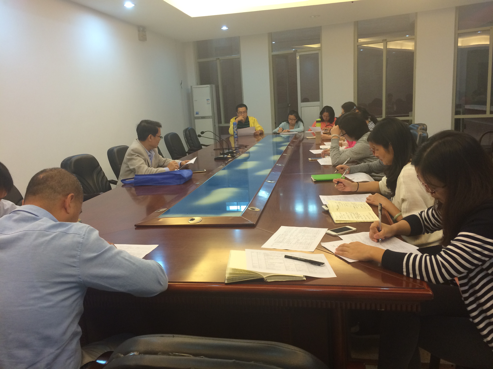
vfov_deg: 48.2
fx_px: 413
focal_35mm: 29
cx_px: 246
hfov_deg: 61.7
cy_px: 184
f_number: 2.2
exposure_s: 1/33
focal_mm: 4.15
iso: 125
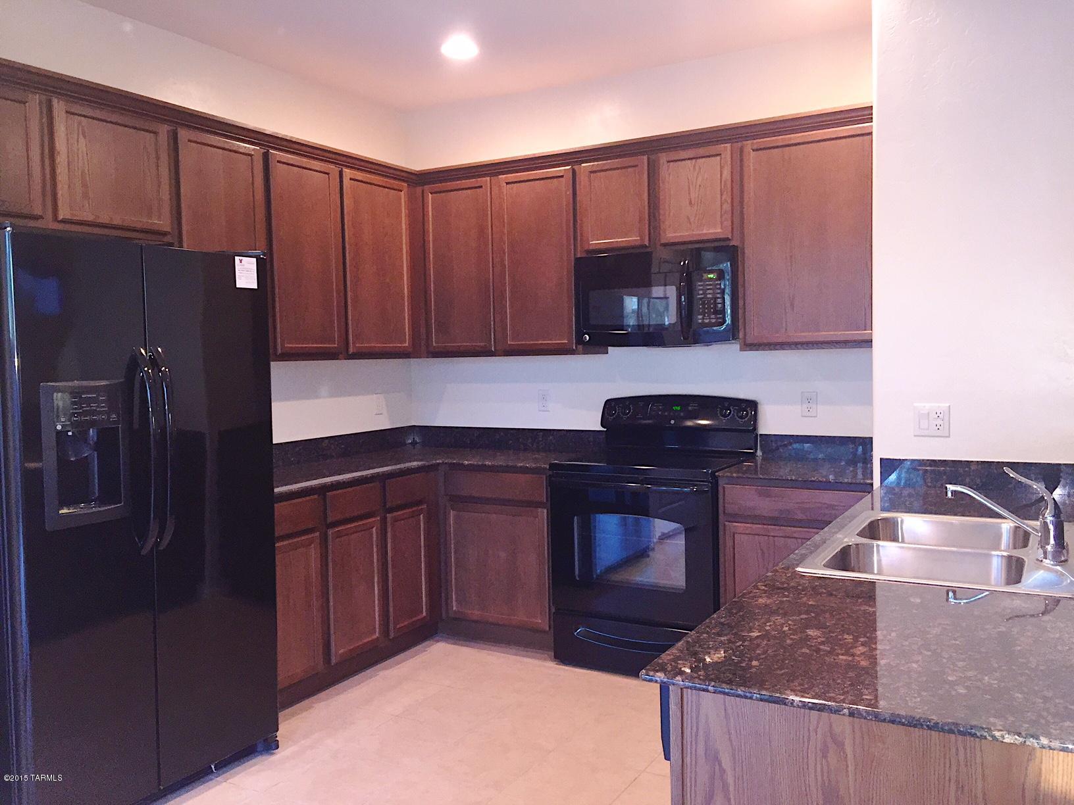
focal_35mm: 29
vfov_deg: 48.2
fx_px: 900
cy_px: 402
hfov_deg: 61.7
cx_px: 537
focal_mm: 4.15
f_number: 2.2
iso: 160
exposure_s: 1/16
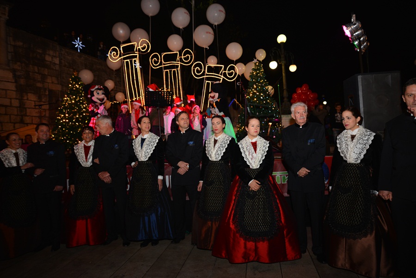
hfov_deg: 78.6
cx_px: 208
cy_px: 139
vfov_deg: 57.3
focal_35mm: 22
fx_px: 254
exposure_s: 1/60
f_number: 3.3
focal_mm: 22
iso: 500
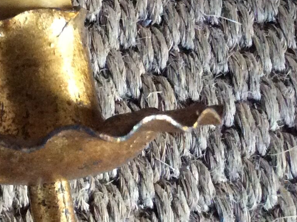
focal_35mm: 107
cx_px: -183
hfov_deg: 16.3
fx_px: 917
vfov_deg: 13.0
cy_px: -112
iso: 320
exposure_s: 1/25
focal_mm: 3.3
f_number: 2.4
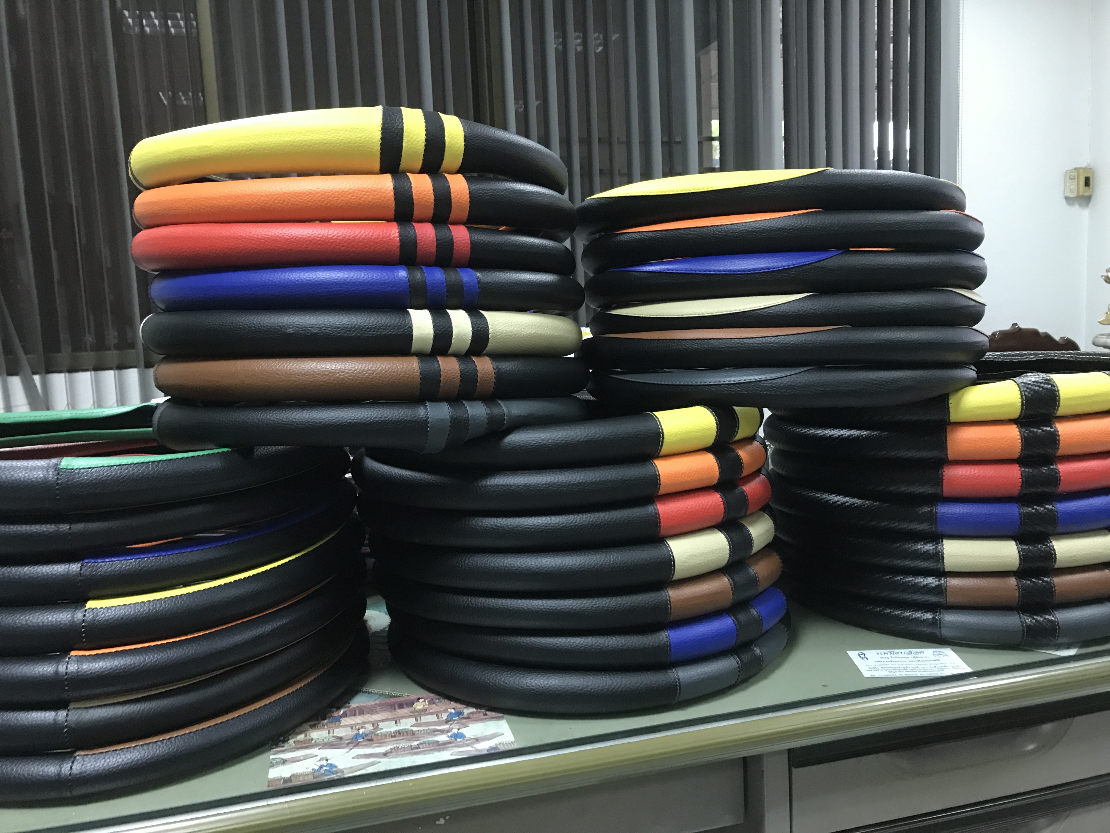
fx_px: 898
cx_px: 555
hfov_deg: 63.4
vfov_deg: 49.7
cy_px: 416
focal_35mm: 28
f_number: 1.8
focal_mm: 3.99
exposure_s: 1/9
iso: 100
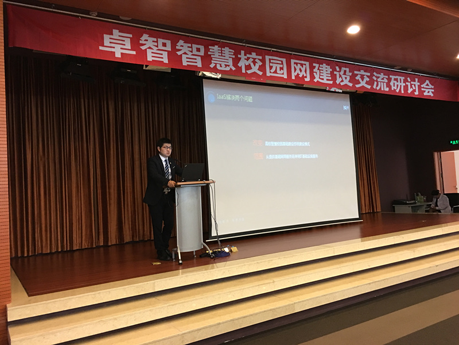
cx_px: 230
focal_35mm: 29
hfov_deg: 61.7
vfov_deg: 48.2
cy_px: 172
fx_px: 385
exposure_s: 1/10
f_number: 2.2
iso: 100
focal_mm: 4.15
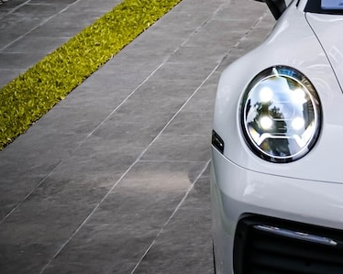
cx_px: 524
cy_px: 77
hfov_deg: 8.3
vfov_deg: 6.7
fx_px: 2324
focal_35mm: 229
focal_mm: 50.5
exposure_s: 1/125
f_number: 4
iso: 500
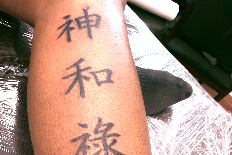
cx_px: 115
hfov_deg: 55.8
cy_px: 125
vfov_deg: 37.4
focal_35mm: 34
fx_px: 219
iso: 160
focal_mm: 2.22
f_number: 2.2
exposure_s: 1/60
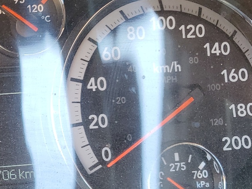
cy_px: 122
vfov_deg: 21.2
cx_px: -62
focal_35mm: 69
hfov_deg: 25.0
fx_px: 502
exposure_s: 1/60.2
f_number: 1.5
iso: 50
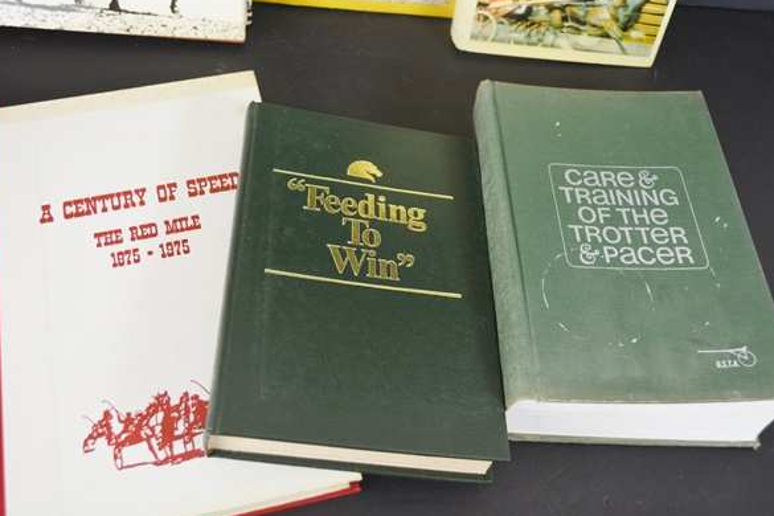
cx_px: 386
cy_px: 258
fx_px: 860
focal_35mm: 40
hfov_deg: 48.5
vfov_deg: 33.4
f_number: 4.2
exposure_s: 1/60
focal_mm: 26
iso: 450
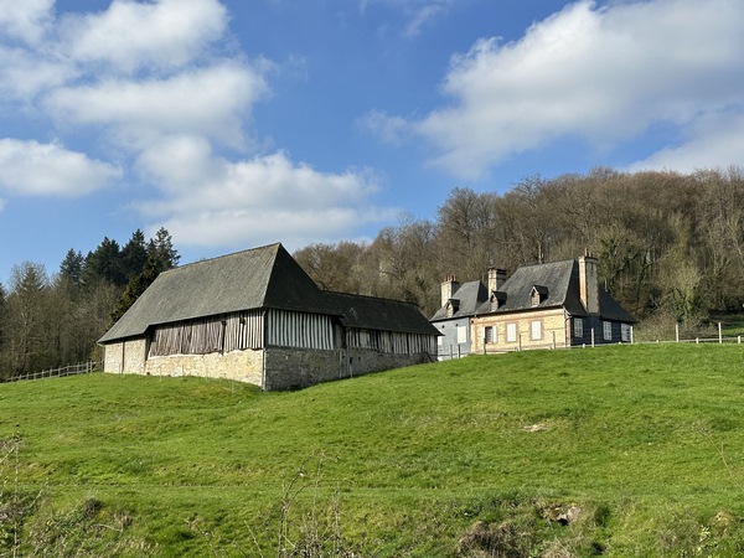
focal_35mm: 48
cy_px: 279
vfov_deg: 30.3
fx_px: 1032
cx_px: 372
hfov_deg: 39.7
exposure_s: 1/4566
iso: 64
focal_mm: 6.86
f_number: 1.78
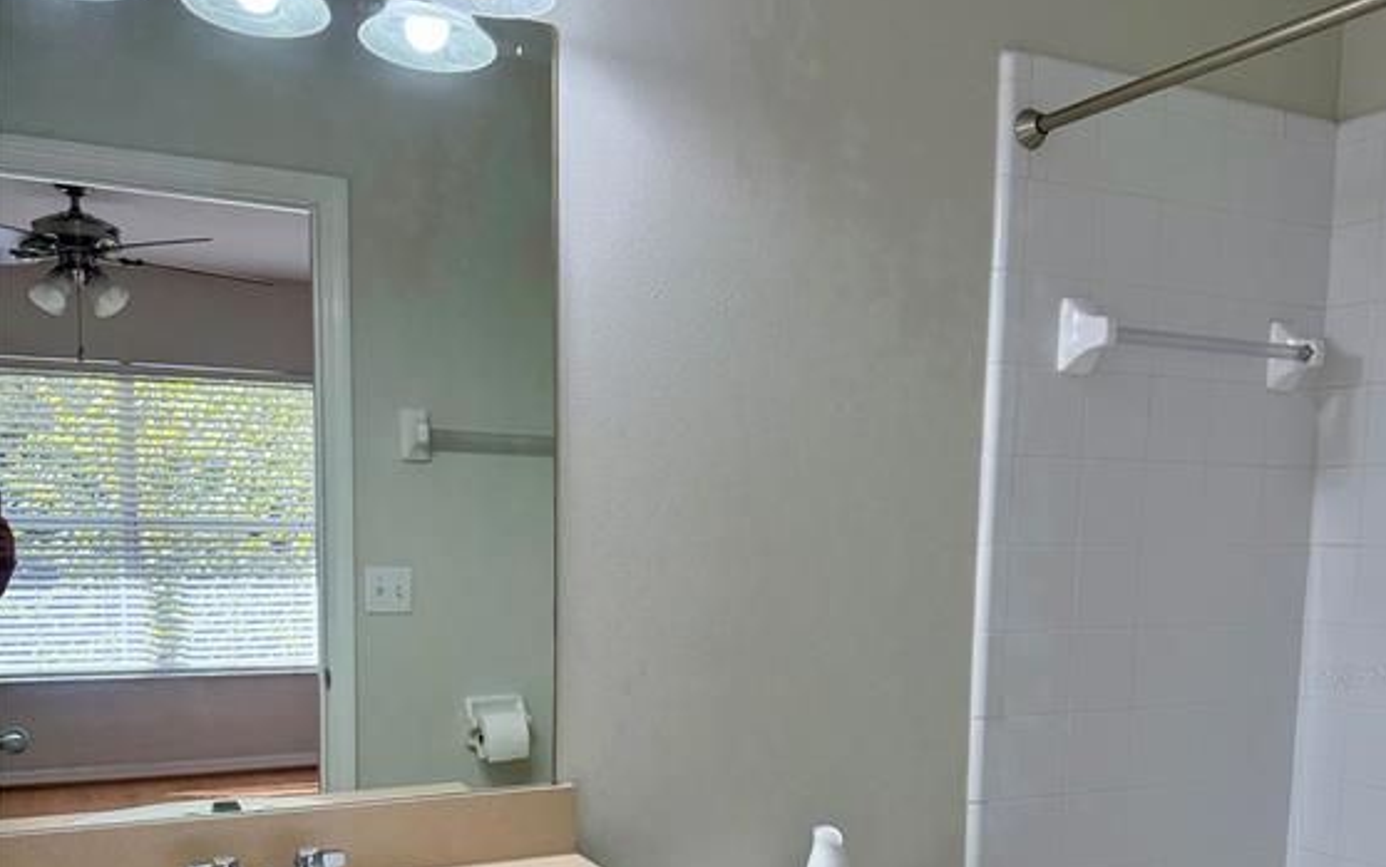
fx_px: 1322
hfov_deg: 55.3
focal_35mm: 35
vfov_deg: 35.3
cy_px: 676
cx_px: 710
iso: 125
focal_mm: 6.76
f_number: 1.78
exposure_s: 1/240
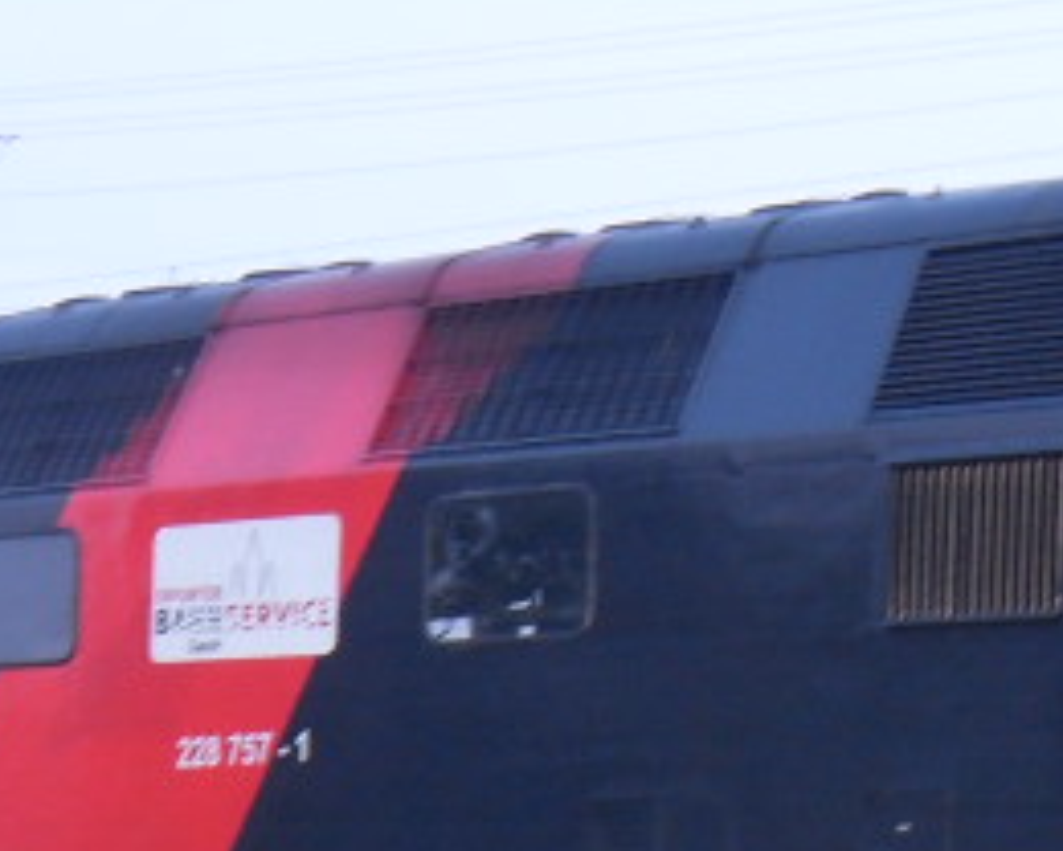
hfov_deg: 12.4
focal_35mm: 154
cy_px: 1117
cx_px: 940
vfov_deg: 9.8
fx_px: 4845
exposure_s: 3
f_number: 3.1
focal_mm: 7.1
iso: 80
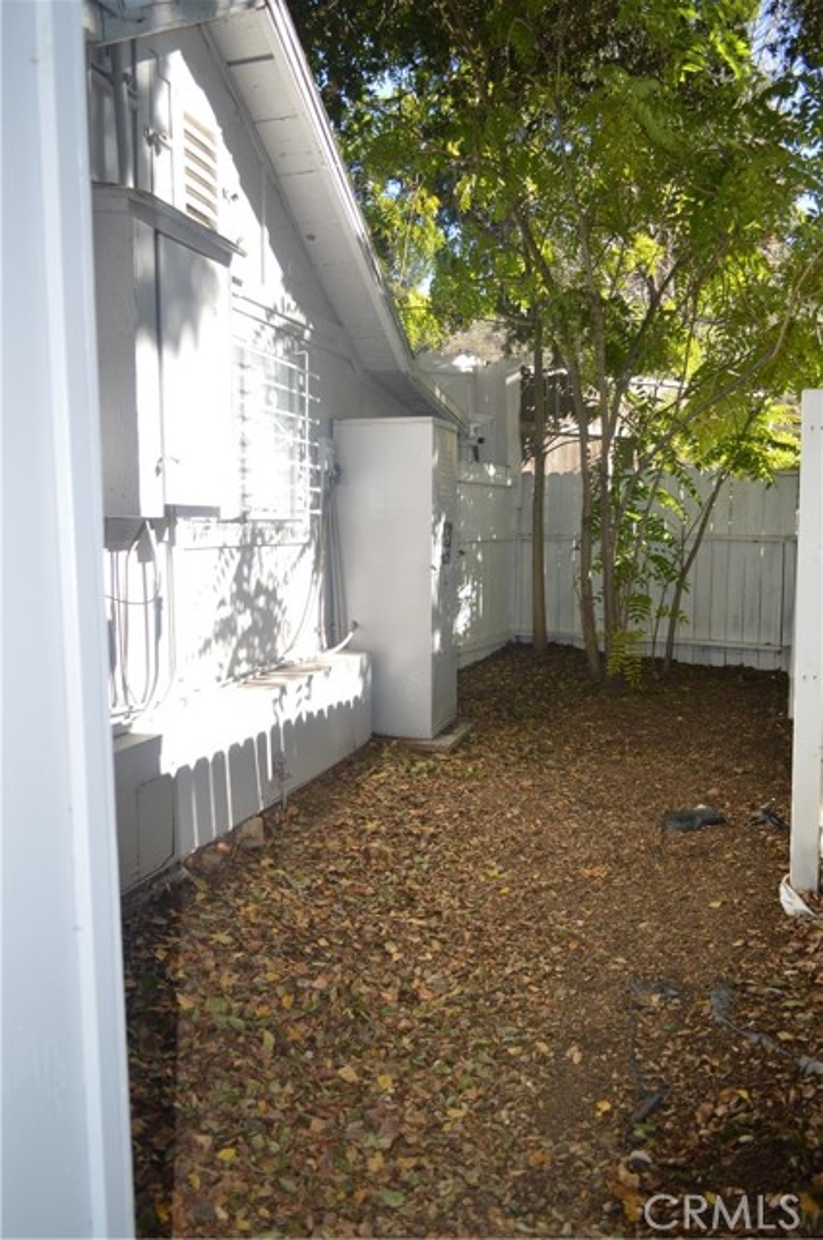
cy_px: 620
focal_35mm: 27
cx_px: 412
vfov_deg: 67.4
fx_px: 928
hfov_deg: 47.8
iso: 100
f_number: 4
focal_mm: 18
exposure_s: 1/200
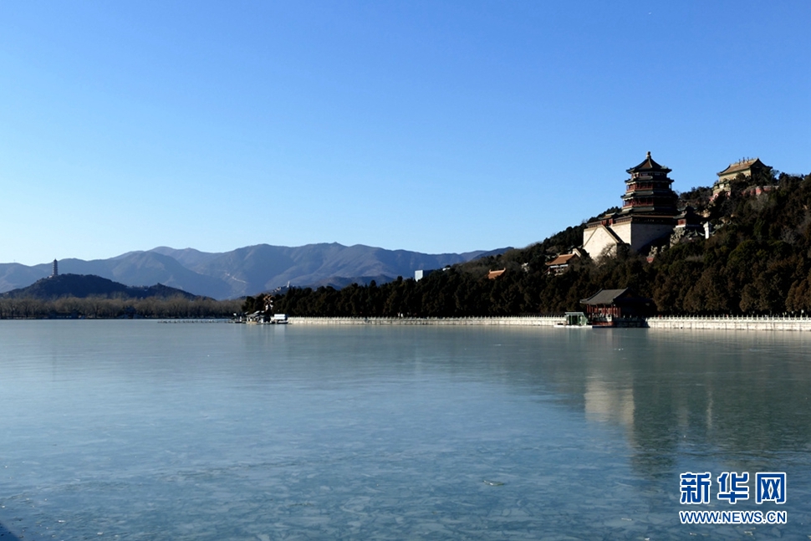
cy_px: 270
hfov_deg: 43.6
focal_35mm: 45
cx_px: 406
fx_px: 1014
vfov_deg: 29.9
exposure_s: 1/2000
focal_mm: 16.24
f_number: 3.2
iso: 125
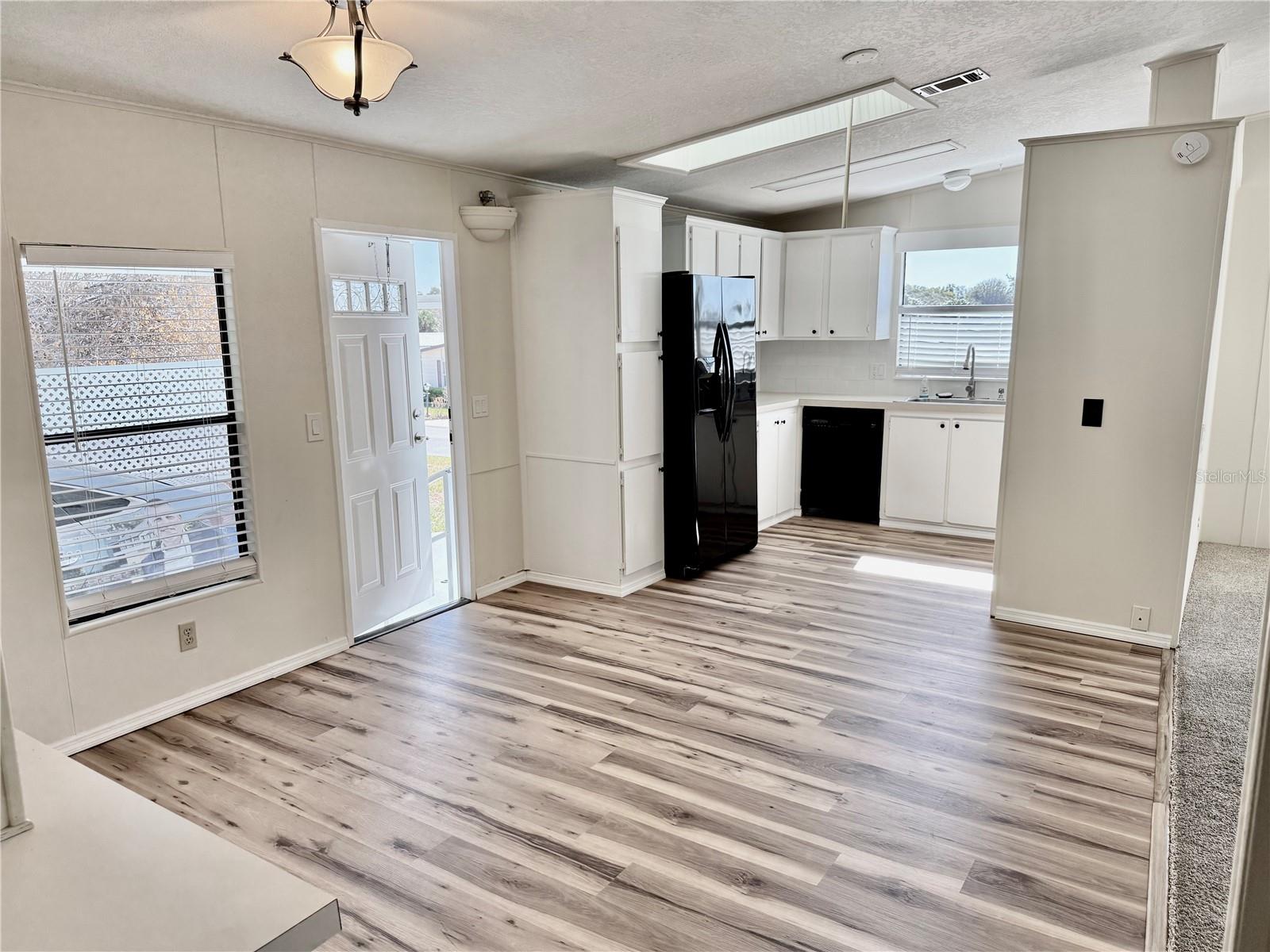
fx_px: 881
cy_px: 476
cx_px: 635
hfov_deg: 71.6
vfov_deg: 56.8
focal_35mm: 24
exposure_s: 1/488
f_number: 1.78
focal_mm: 6.76
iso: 100
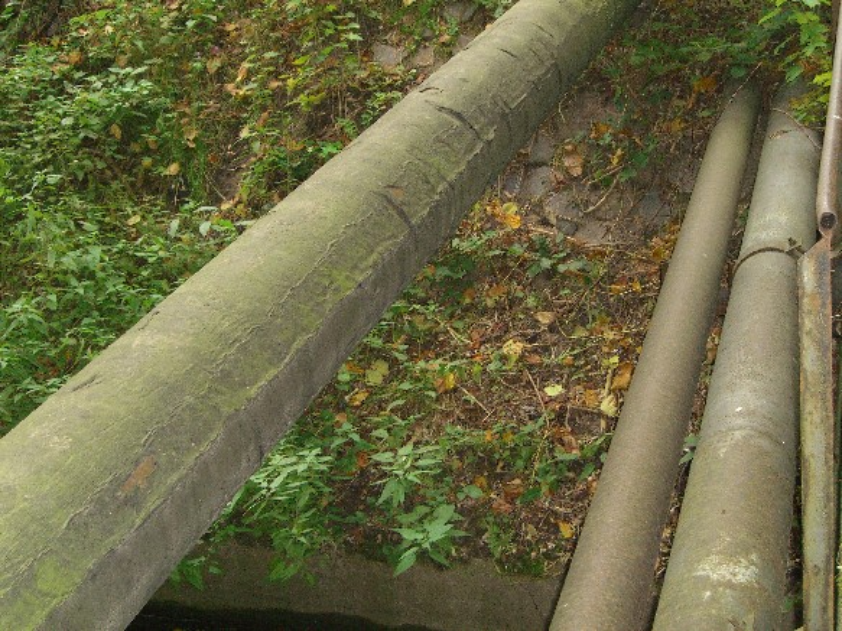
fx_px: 1386
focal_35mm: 57
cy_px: 316
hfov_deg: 33.8
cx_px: 421
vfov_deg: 25.7
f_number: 3.6
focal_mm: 11.8
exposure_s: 1/60
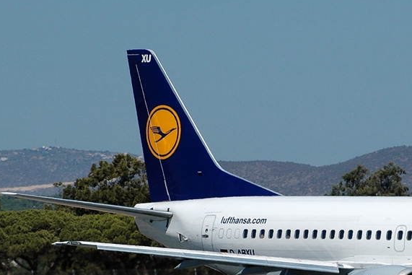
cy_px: 238
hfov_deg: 4.5
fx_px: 5231
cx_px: 354
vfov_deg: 3.0
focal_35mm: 457
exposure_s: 1/1250
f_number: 9
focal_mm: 170
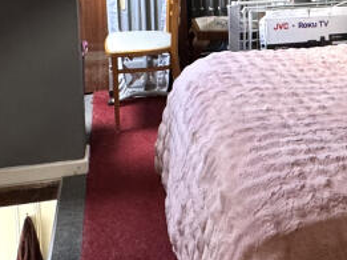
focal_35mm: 55
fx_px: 551
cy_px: -25
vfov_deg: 24.7
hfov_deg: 34.2
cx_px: 263
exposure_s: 1/60
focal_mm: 2.22
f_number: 2.2
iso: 400
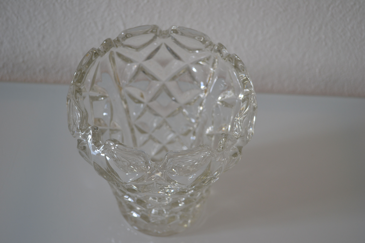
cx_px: 182
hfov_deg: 43.6
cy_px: 122
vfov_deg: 29.9
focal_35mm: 45
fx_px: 456
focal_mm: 30
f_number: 4.5
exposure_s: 1/25
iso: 400
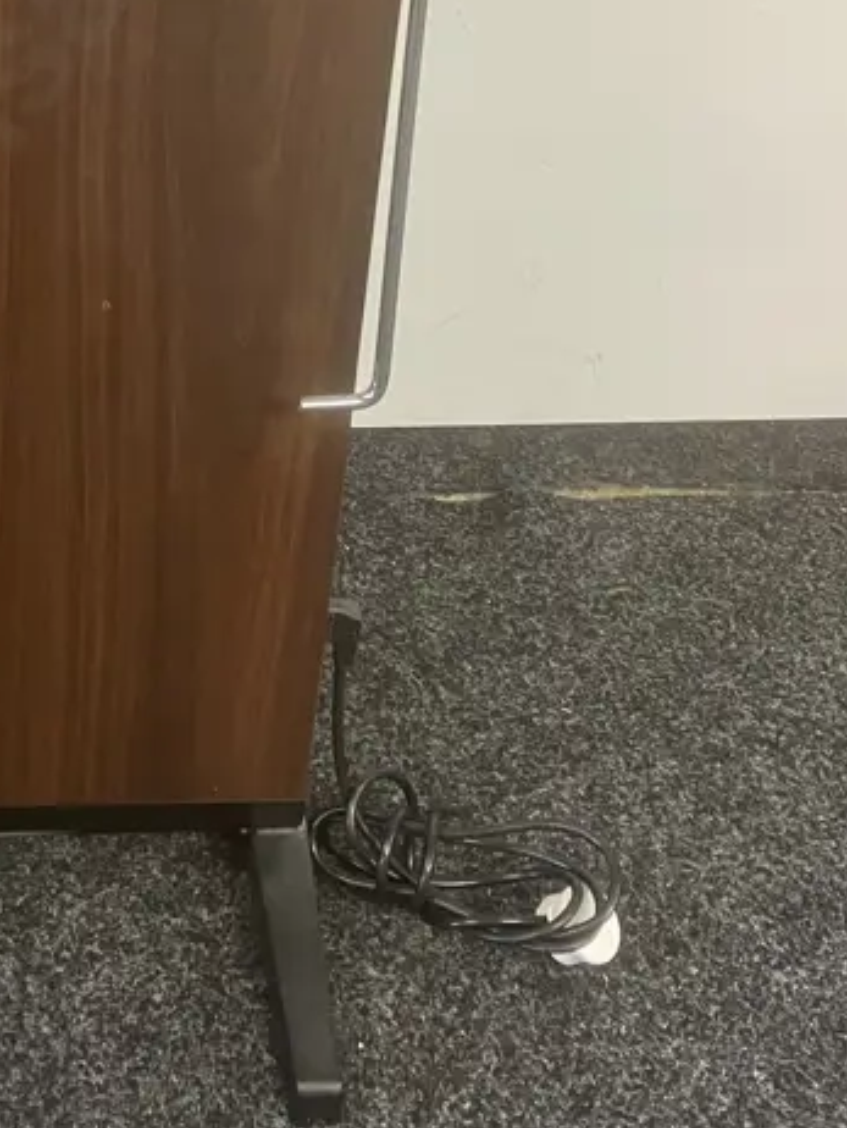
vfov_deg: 29.7
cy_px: 93
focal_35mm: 62
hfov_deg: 22.8
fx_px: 2021
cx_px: 5
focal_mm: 3.99
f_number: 1.8
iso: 320
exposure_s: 1/50
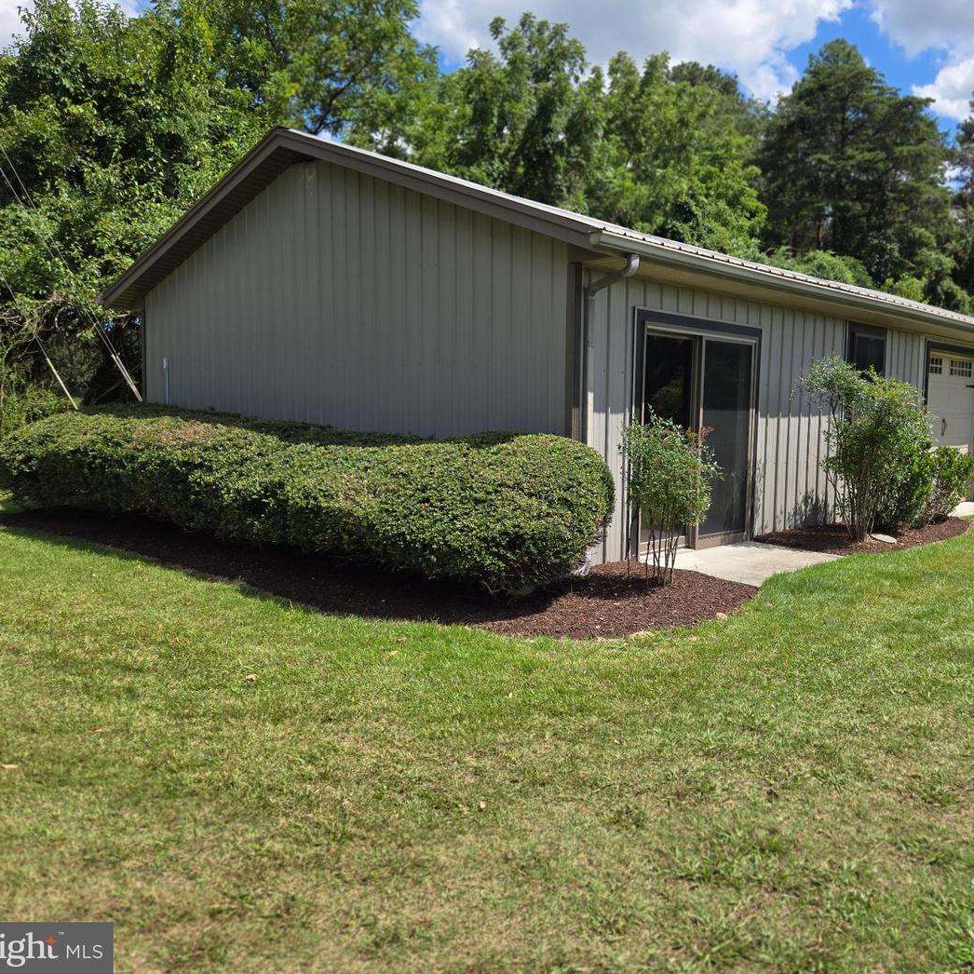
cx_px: 620
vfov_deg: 57.3
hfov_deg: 56.5
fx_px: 891
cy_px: 473
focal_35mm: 28
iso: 32
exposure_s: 1/2000
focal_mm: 5.4
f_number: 1.8
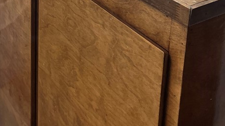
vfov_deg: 15.6
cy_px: -90
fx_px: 406
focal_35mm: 68
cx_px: 67
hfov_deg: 30.7
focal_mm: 3.99
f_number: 1.8
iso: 40
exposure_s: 1/60
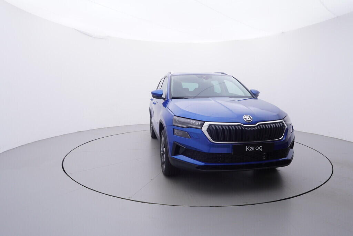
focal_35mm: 22
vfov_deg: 56.2
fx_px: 221
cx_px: 176
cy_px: 118
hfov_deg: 77.3
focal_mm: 15
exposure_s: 1/80
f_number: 5
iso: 200
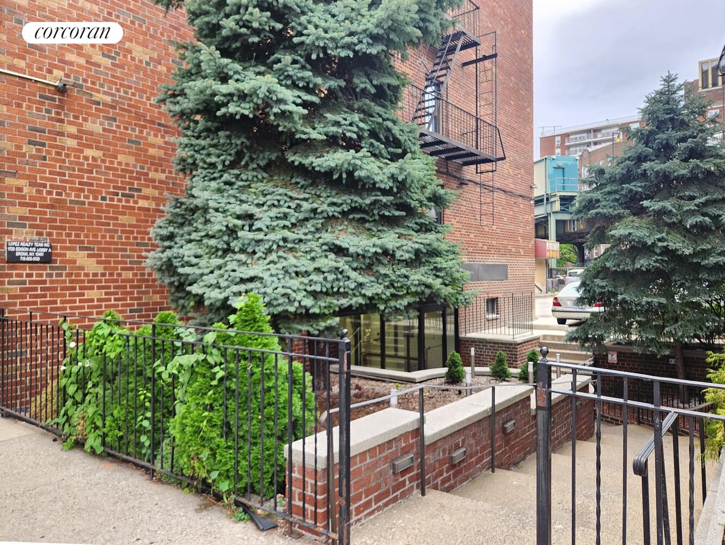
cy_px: 272
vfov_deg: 58.9
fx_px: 482
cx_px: 362
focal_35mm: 23
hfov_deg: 73.9
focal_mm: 5.4
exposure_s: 1/180
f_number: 1.8
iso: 50
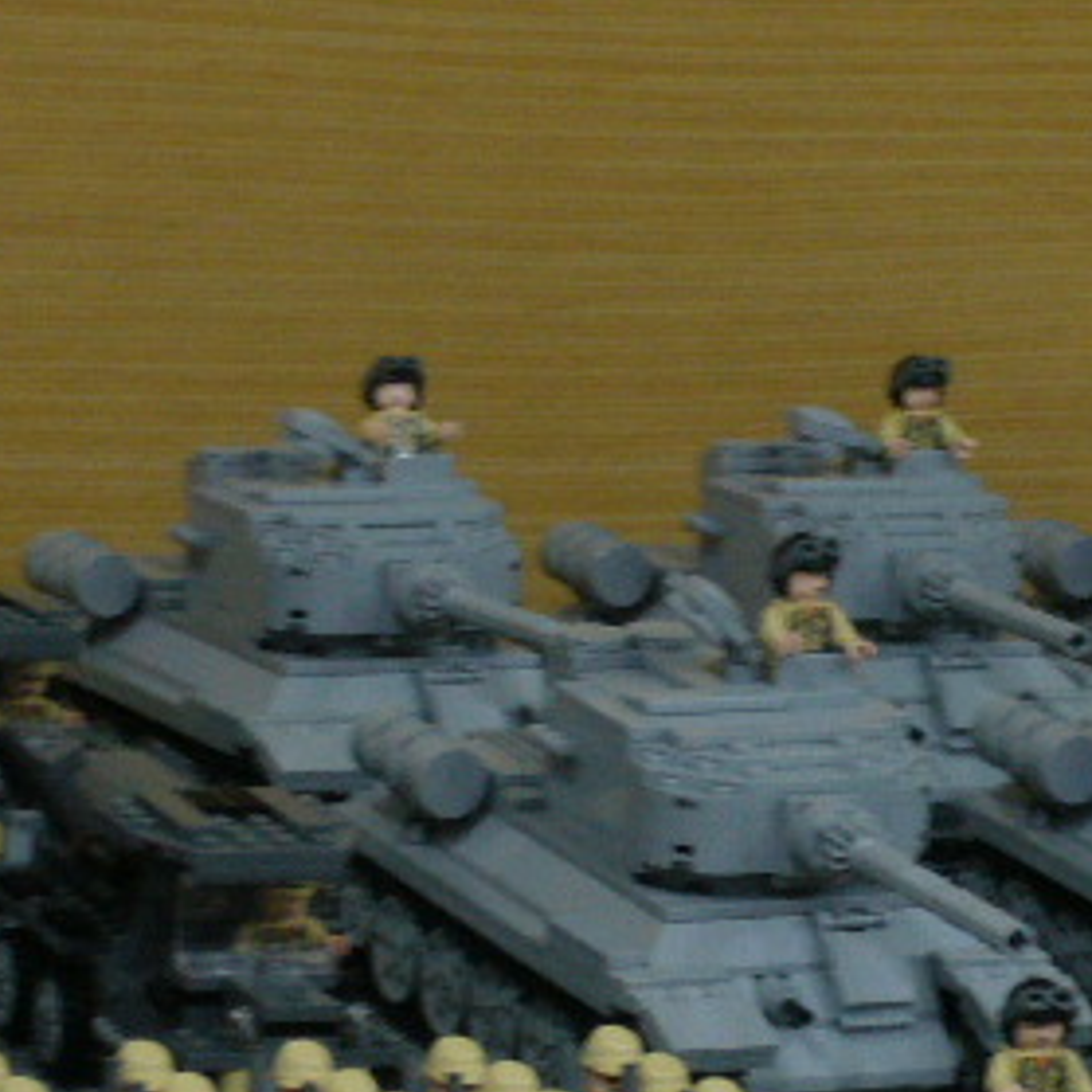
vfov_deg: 8.4
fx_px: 7459
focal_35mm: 209
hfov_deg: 8.4
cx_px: 818
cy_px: 861
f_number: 4.9
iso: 200
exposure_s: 1/8
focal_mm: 17
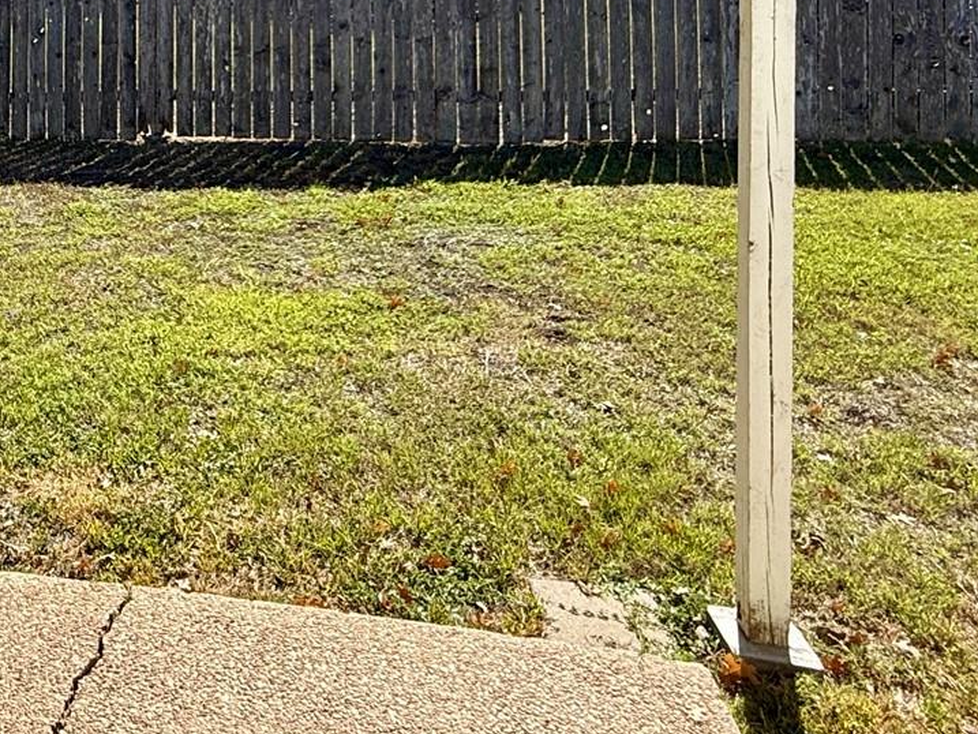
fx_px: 1130
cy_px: -44
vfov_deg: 32.3
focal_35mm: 40
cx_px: 86
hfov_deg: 42.6
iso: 50
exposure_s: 1/901
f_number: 2.2
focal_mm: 2.22
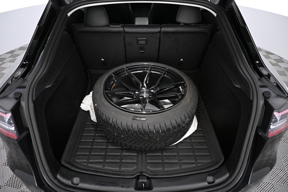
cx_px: 144
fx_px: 192
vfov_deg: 53.1
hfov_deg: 73.7
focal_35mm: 24
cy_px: 96
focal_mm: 16
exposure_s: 1/80
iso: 4000
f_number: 3.5
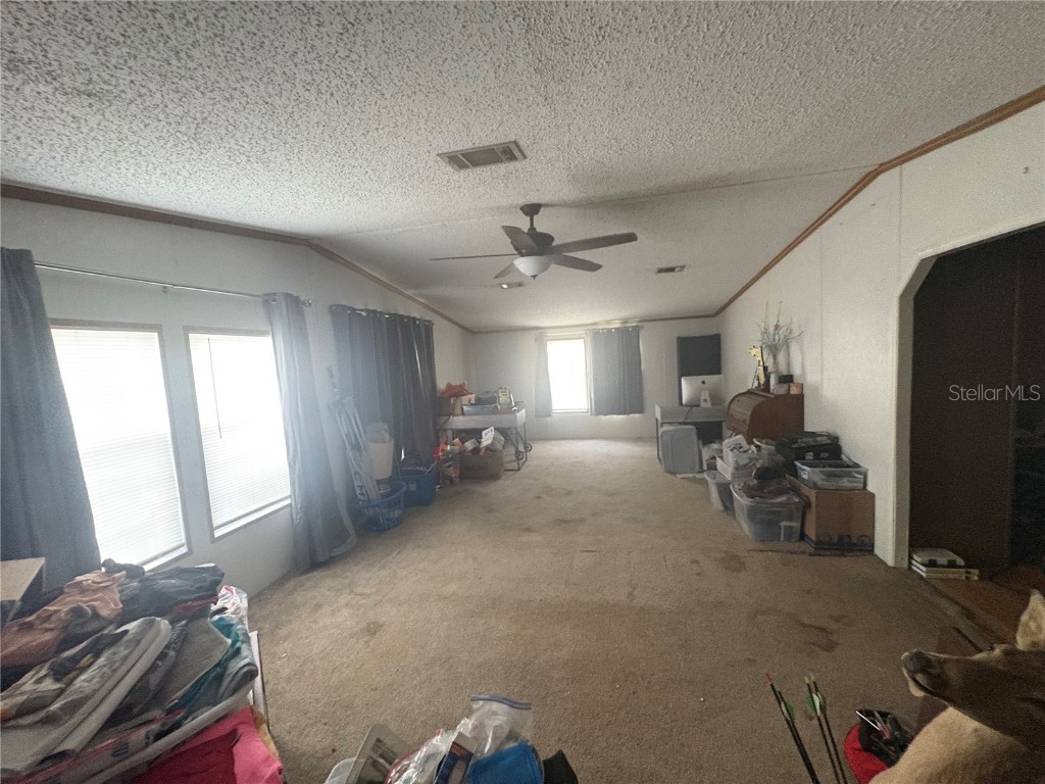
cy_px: 392
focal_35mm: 14
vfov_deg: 85.7
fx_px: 423
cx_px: 522
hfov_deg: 102.1
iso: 640
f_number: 2.2
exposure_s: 1/60
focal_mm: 2.22
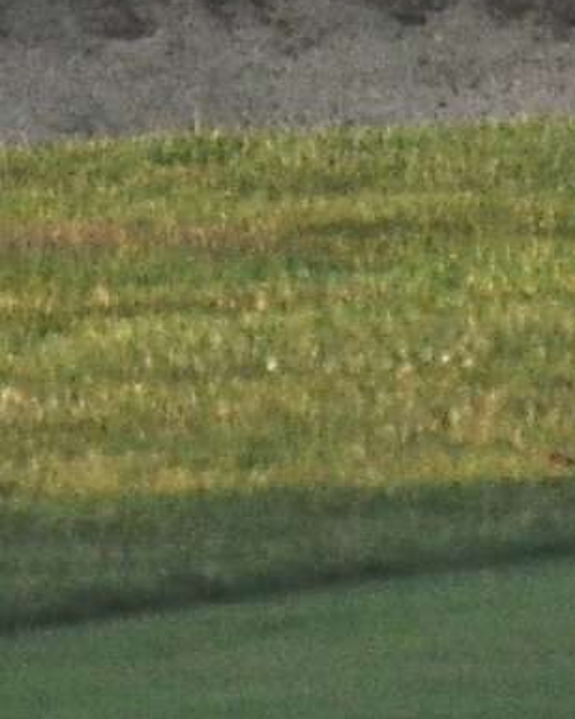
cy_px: -846
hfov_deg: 0.5
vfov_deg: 0.6
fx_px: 66374
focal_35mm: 3119
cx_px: 779
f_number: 13
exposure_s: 1/500
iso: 400
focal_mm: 300
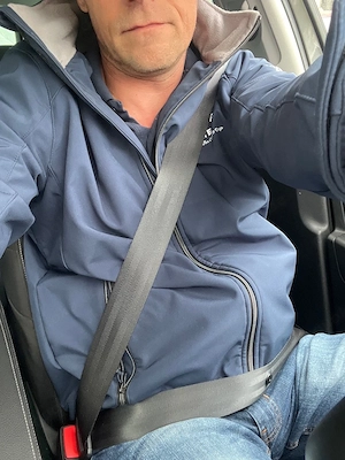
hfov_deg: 46.8
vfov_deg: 60.0
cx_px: 172
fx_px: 399
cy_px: 230
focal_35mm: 30
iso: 400
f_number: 2.2
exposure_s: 1/40
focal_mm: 2.71
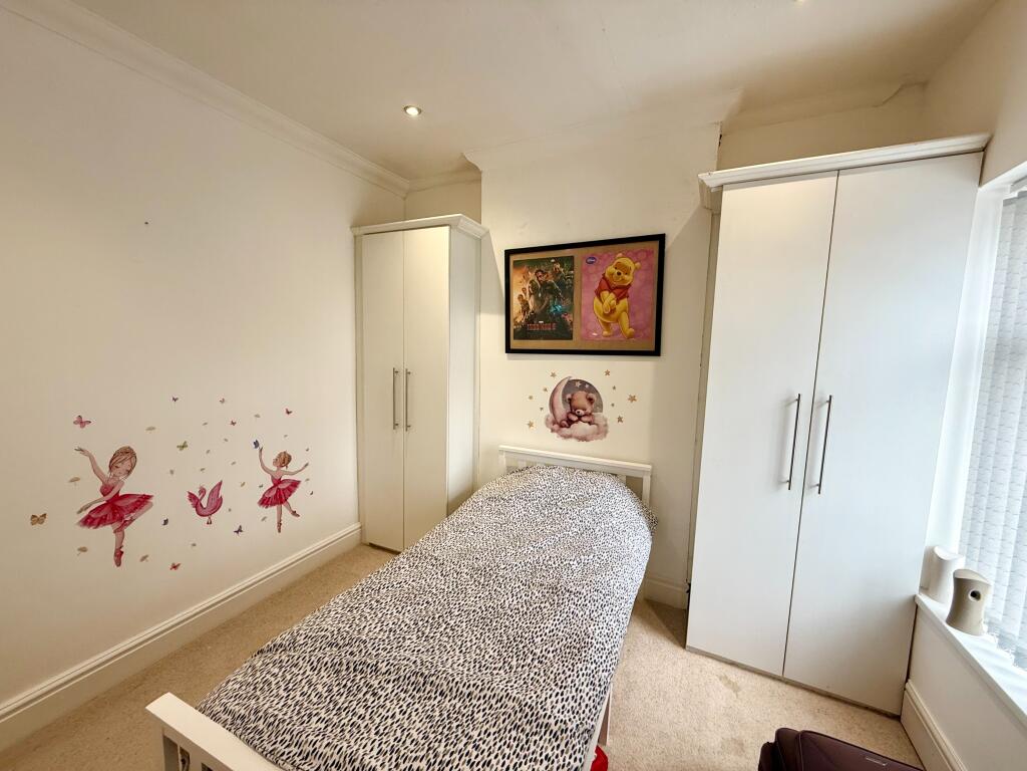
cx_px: 514
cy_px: 386
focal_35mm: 14
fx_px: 415
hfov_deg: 102.1
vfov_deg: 85.7
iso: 125
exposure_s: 1/99
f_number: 2.2
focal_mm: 2.22
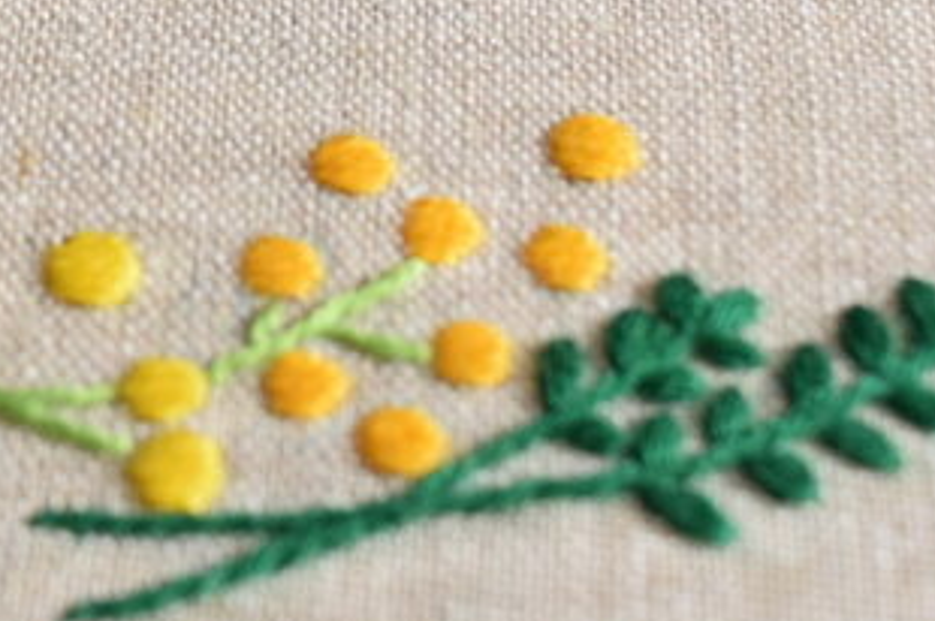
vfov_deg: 10.7
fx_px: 3257
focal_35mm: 126
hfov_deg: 16.1
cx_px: 66
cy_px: -106
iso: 1600
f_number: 5.6
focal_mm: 27
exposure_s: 1/1000
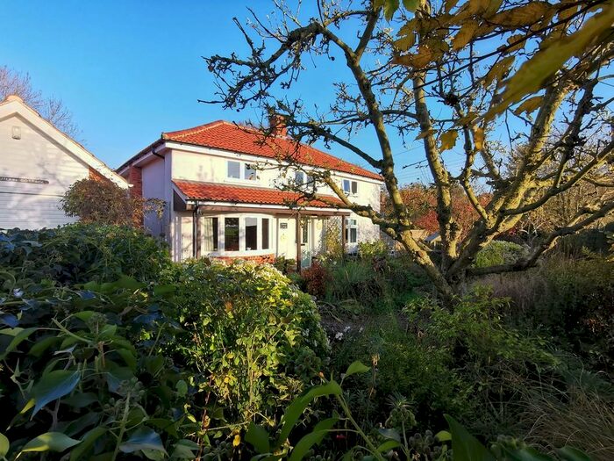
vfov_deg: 74.7
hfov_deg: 91.0
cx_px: 307
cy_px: 230
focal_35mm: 17
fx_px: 302
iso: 50
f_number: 2.2
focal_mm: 2.26
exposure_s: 1/323
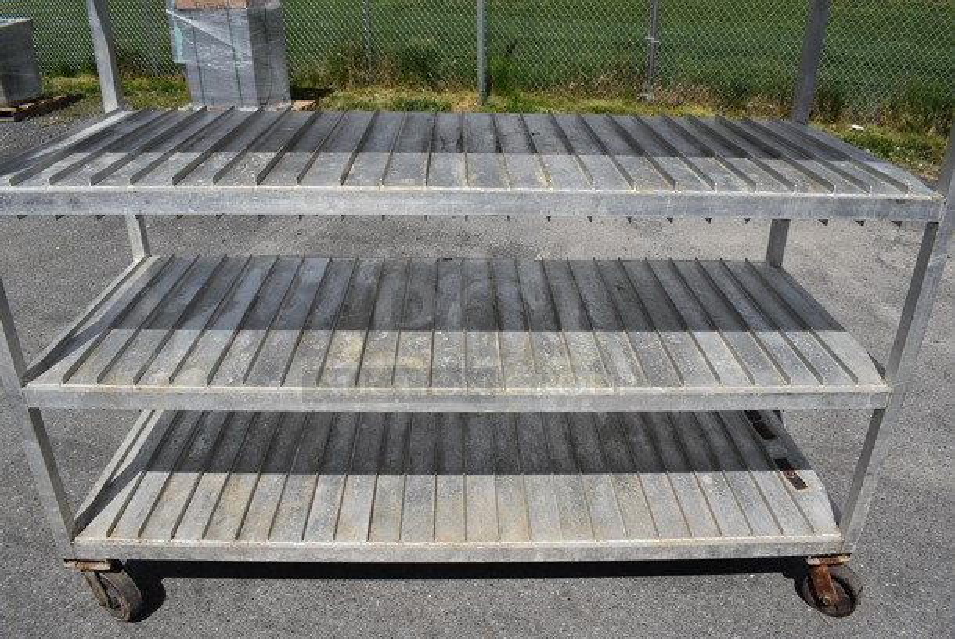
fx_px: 717
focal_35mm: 27
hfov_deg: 67.3
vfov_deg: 48.0
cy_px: 320
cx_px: 478
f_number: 9
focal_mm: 18
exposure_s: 1/1000
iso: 200
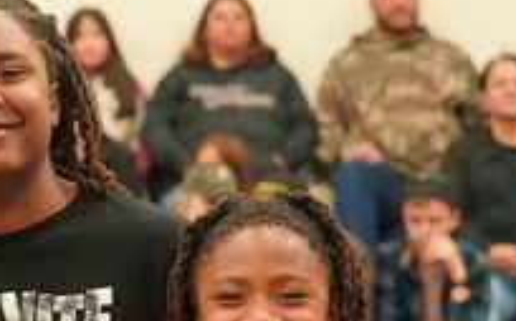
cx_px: -339
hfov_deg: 5.8
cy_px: 580
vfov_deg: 3.6
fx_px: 5043
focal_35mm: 359
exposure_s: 1/160
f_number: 4
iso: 3200
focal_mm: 70
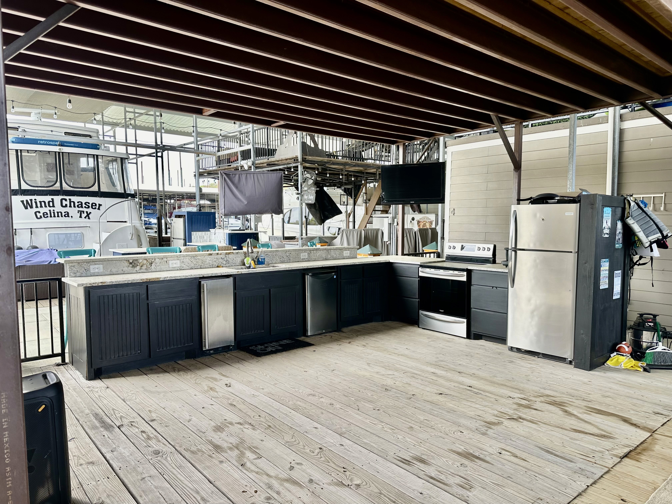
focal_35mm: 24
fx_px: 466
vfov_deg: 56.8
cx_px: 336
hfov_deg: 71.6
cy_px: 252
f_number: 1.78
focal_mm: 6.86
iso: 80
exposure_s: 1/370
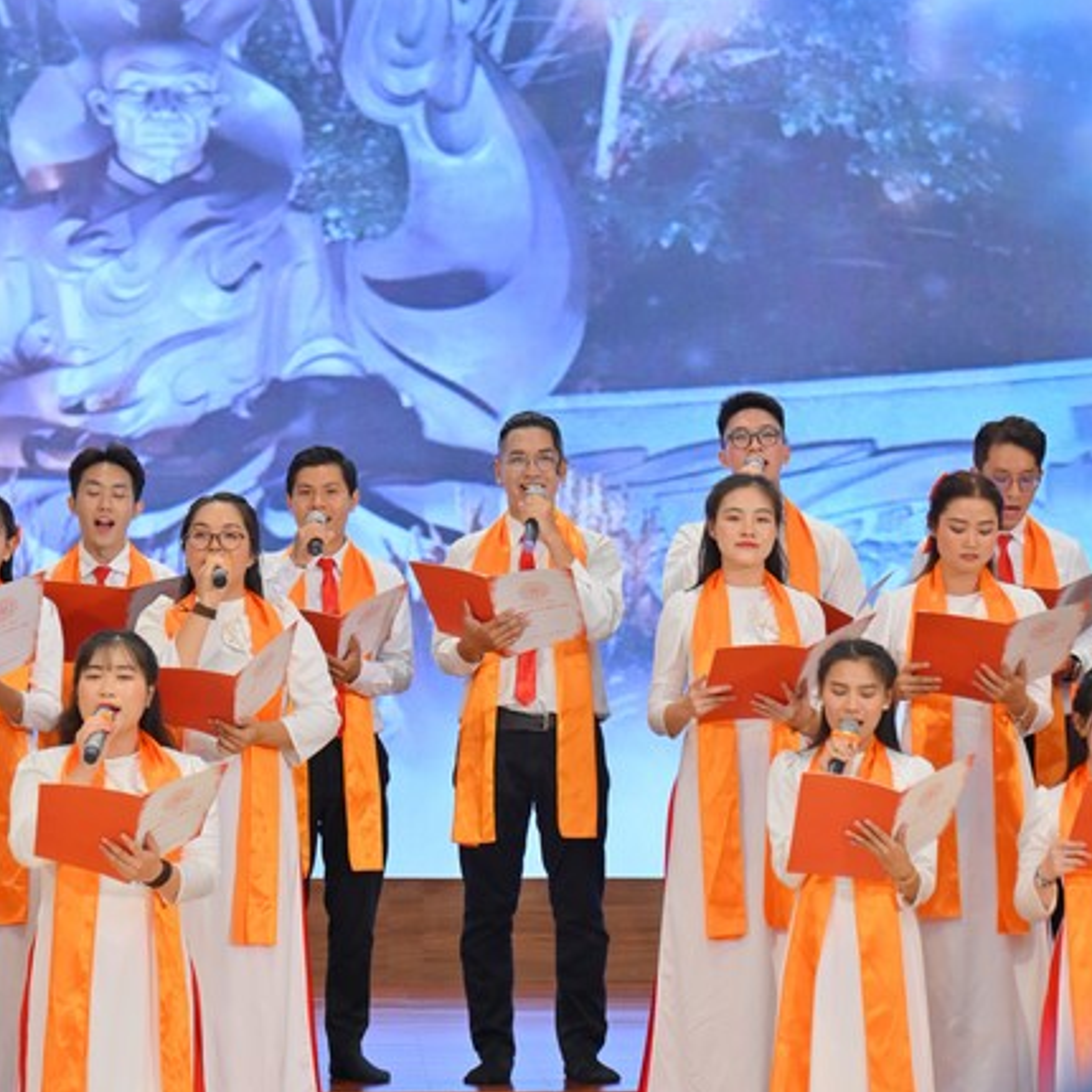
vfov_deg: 19.3
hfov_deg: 19.3
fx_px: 3212
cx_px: 547
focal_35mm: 90
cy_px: 500
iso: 1250
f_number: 4.5
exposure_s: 1/100
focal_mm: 70
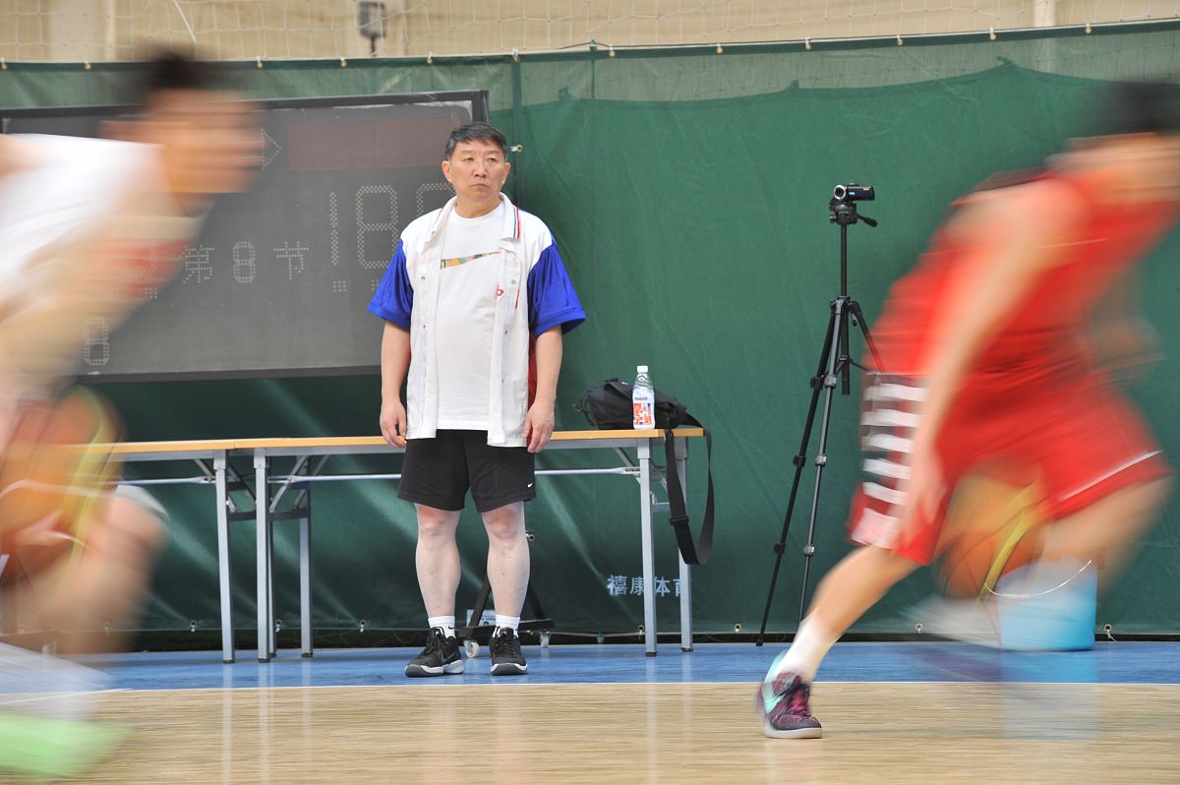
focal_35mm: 200
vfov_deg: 6.9
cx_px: 590
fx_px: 6550
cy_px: 392
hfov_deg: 10.3
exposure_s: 1/25
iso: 200
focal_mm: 200
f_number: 10
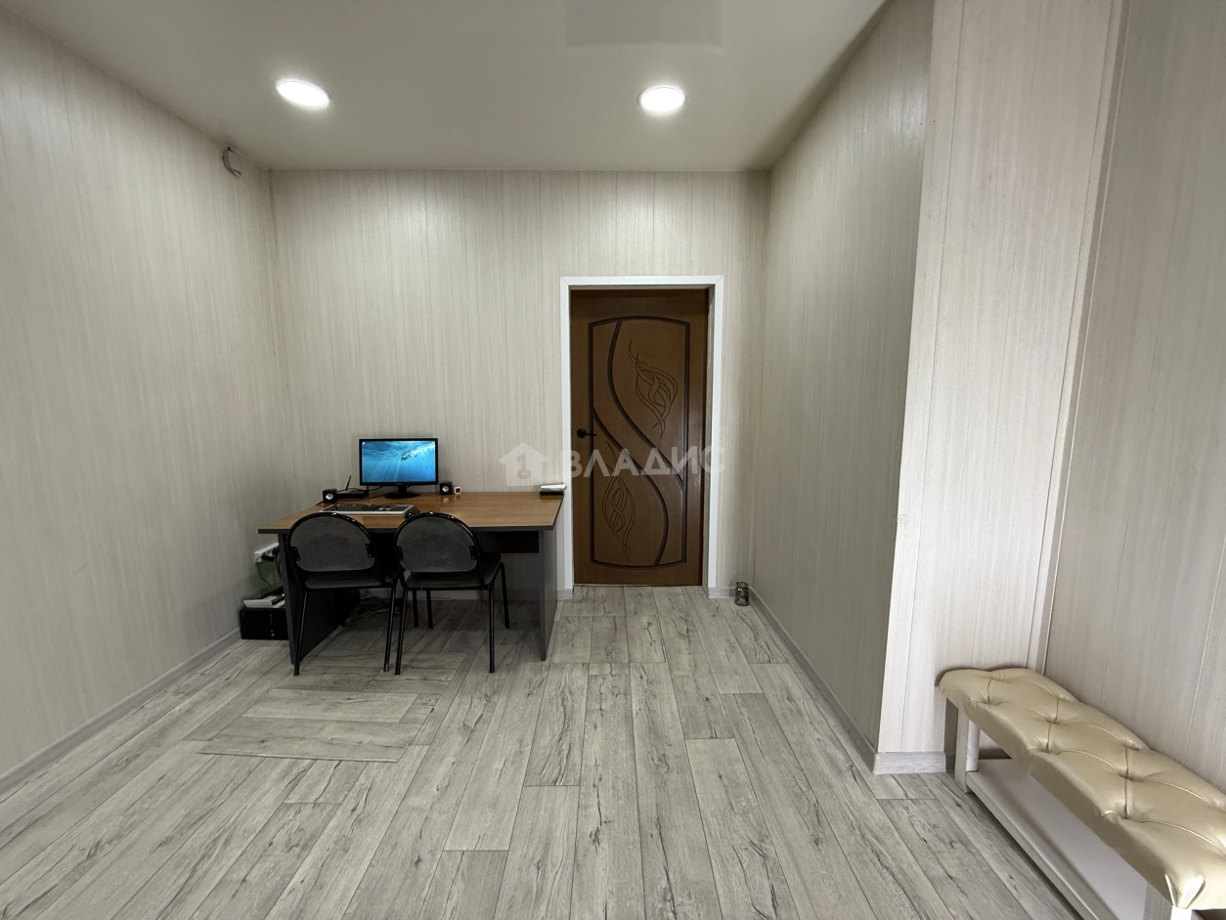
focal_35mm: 14
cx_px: 613
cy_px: 460
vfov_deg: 85.7
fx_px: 496
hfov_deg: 102.1
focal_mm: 2.22
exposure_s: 1/100
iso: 320
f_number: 2.2
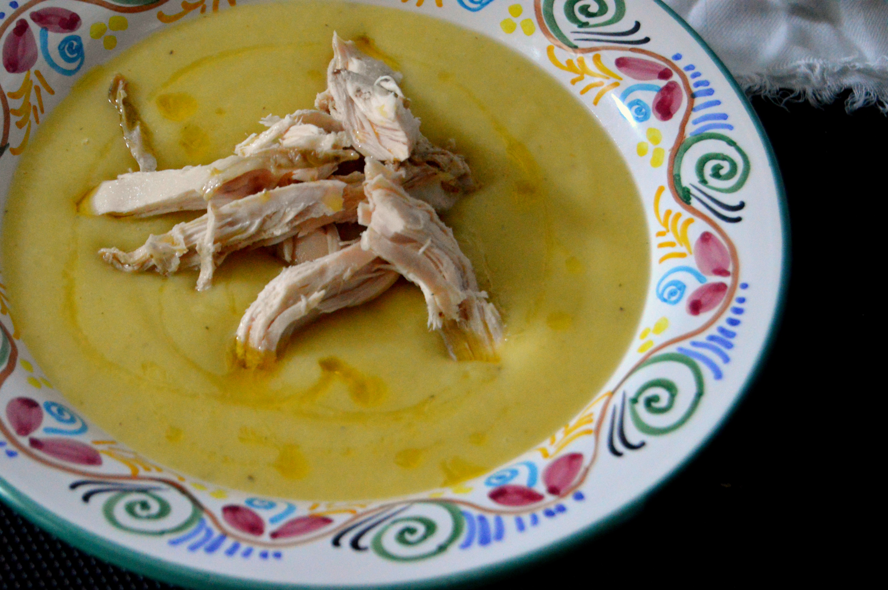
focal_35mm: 82
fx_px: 2033
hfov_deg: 24.6
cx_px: 444
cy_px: 295
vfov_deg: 16.5
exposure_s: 1/60
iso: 3200
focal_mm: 55
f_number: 5.6
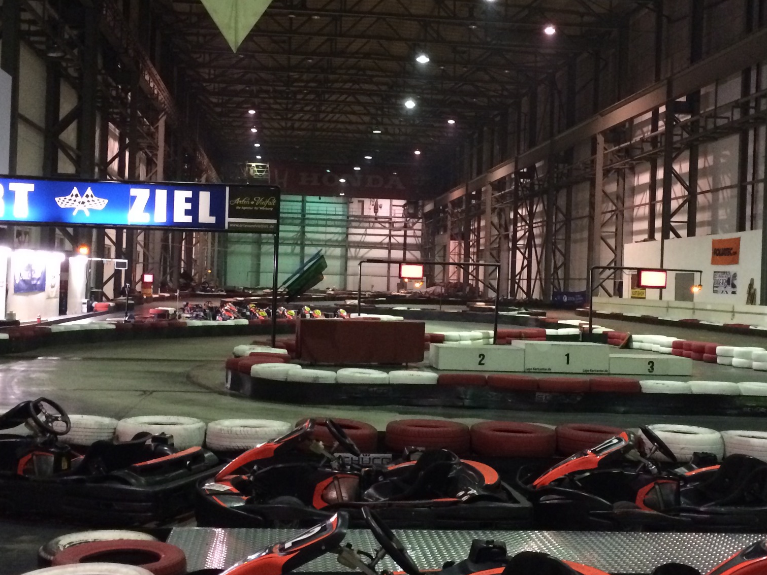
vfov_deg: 30.3
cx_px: 403
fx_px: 1064
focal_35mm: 48
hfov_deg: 39.6
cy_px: 280
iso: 400
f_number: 2.2
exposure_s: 1/15
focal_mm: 4.15
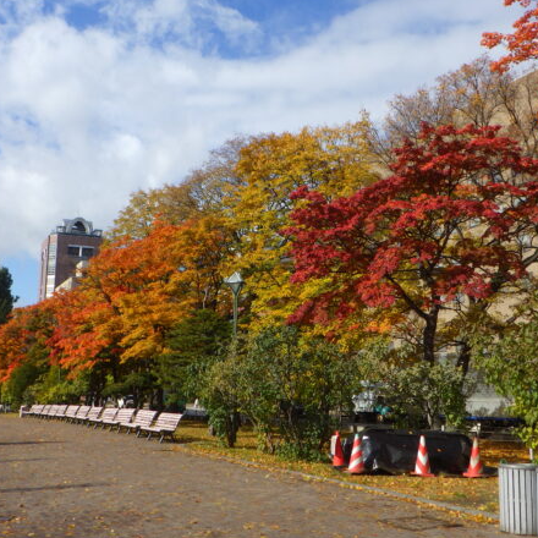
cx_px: 304
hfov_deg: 41.8
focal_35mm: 40
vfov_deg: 41.8
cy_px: 241
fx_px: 703
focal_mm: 5
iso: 125
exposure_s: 1/1000
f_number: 4.2
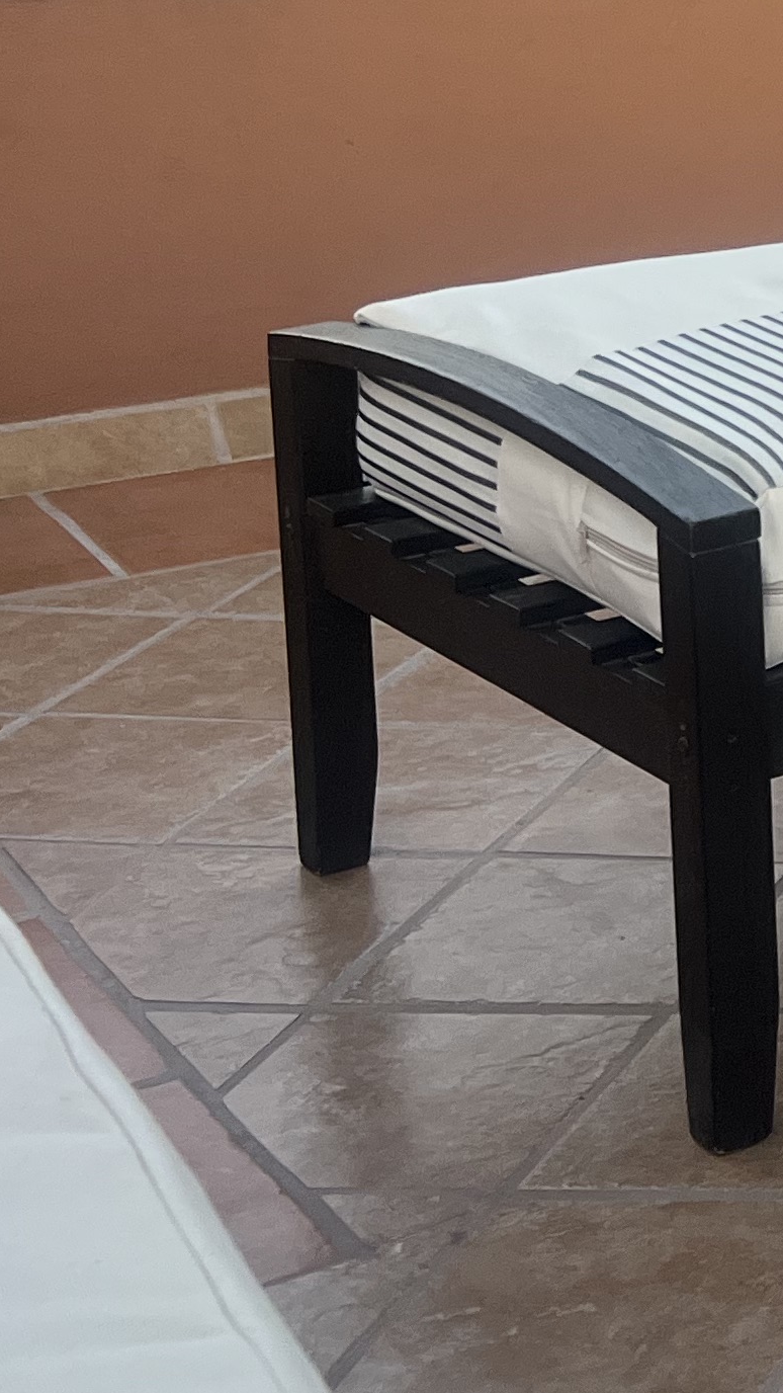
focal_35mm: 83
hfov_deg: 11.7
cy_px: 56
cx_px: 1939
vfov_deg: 24.6
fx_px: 3064
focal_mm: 5.7
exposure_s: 1/114
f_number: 1.5
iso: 125
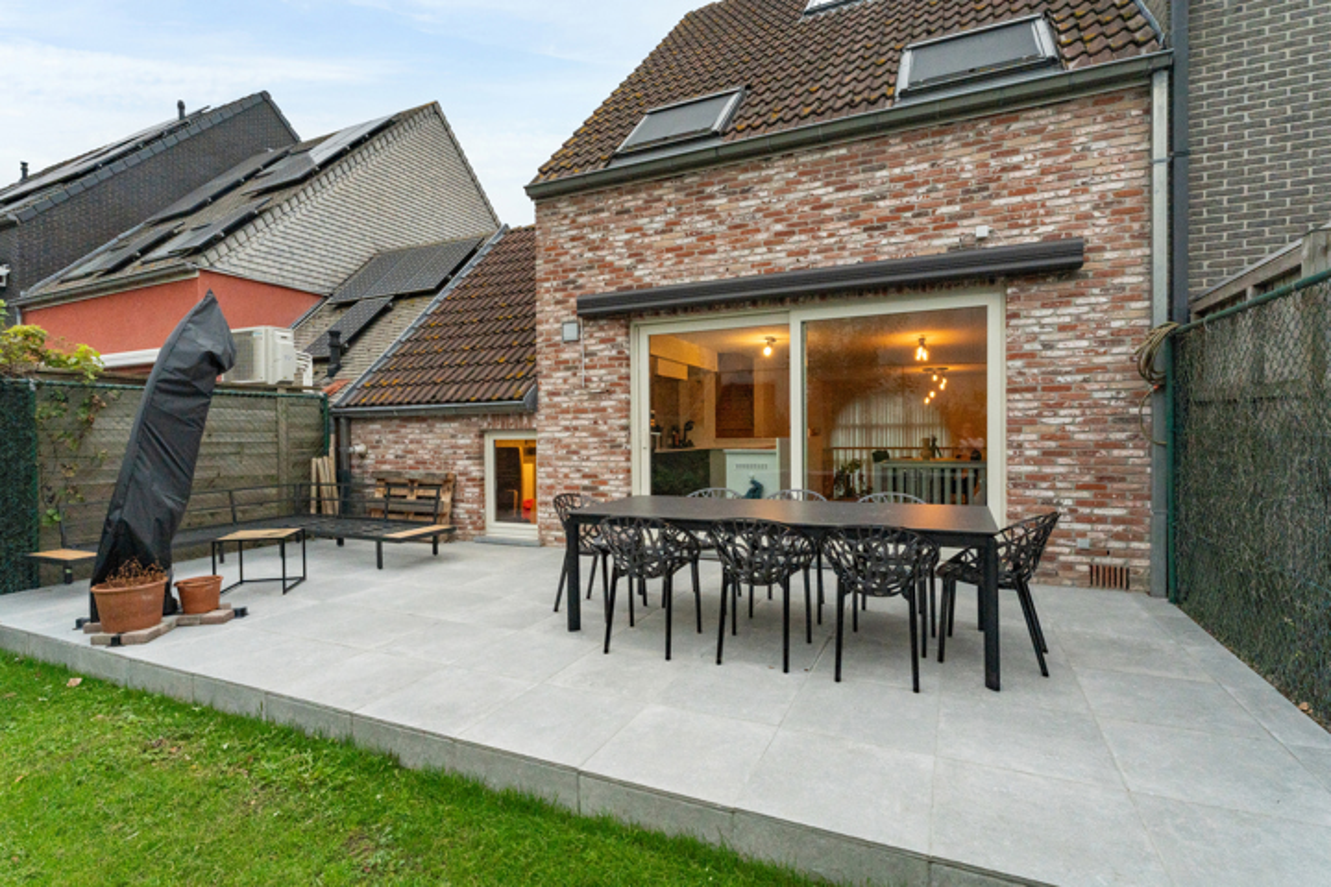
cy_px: 444
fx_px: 632
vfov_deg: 70.1
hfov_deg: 92.9
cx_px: 666
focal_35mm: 17
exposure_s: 1/250
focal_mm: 17.1
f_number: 10
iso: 2500
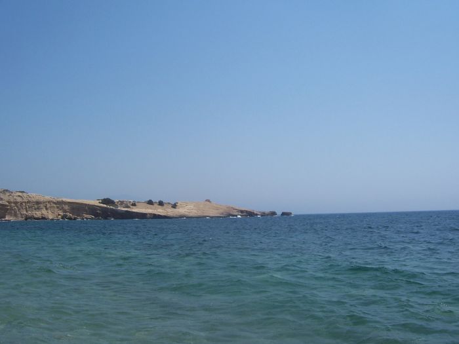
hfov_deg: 54.0
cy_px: 172
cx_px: 230
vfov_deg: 41.8
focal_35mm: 34
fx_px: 451
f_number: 5.6
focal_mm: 5.6
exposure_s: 1/1000
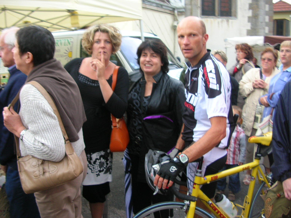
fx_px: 294
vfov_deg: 40.7
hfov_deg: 52.6
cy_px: 109
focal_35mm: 35
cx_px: 146
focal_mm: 5.8
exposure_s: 1/36.4
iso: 50
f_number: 2.8
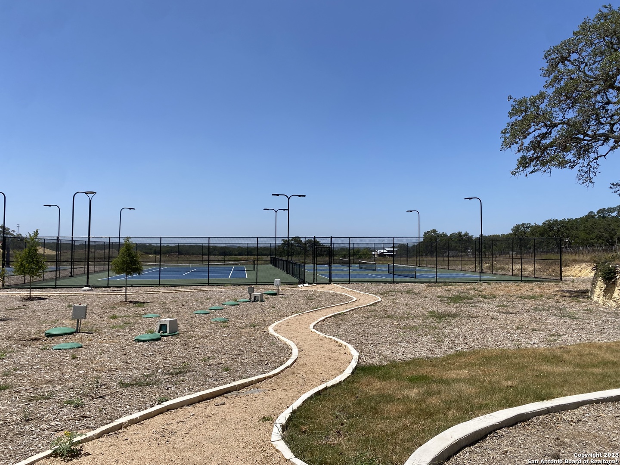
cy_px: 232
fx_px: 466
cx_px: 310
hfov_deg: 67.3
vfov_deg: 53.1
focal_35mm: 26
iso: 32
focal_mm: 4.25
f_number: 1.8
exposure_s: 1/4444
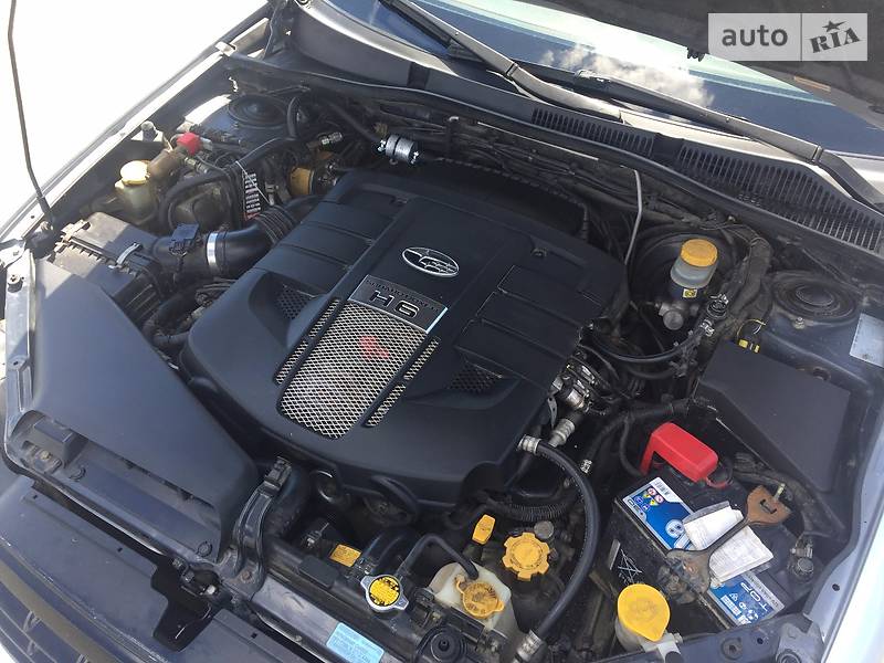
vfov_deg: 48.2
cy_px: 332
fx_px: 741
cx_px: 442
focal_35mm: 29
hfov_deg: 61.7
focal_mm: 4.2
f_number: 2.2
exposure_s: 1/246
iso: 32
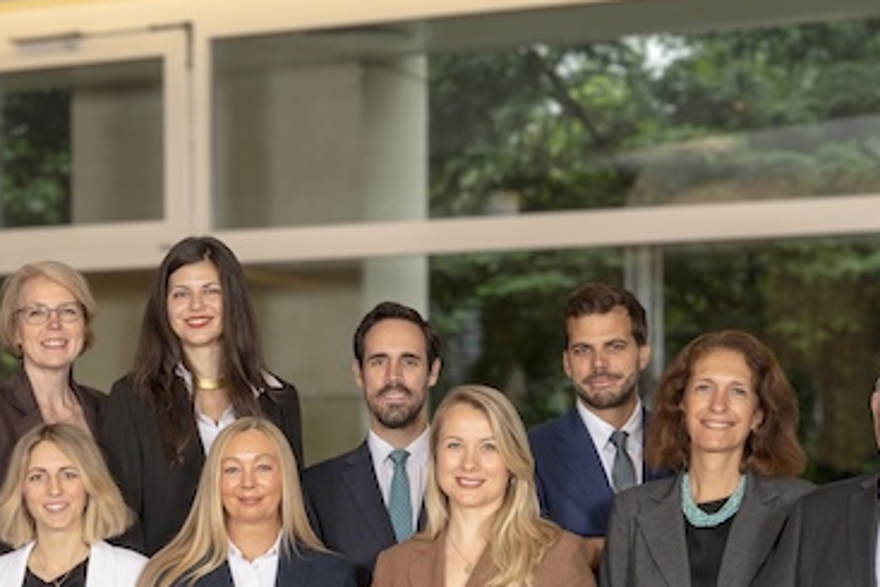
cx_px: 194
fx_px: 2519
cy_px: 621
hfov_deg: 19.6
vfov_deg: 13.1
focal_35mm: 103
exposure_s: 1/100
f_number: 6.3
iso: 400
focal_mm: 35
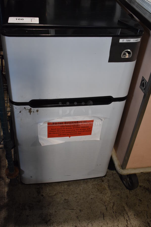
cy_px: 114
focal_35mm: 38
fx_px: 236
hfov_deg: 35.5
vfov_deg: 51.3
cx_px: 76
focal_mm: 25
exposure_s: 1/125
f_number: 4
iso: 1100
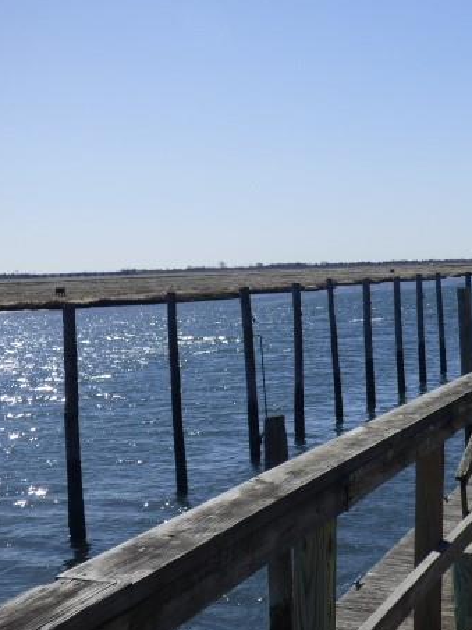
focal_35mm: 68
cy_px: 326
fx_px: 1236
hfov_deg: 21.4
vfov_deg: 28.6
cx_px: 372
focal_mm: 8.24
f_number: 3.8
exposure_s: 1/1600
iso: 100
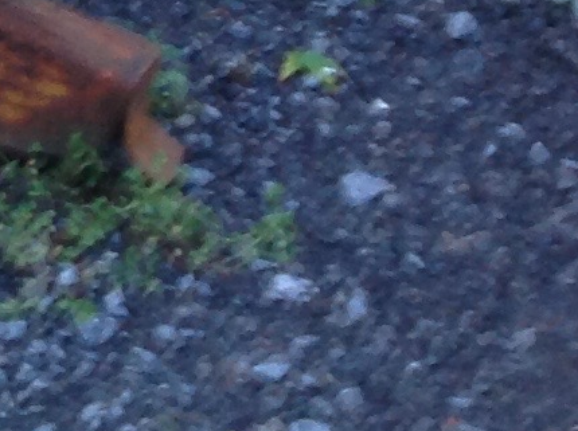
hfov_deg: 8.1
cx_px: -1108
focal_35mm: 211
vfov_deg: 6.5
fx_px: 3517
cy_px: -811
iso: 64
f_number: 2.4
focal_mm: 4.28
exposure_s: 1/15
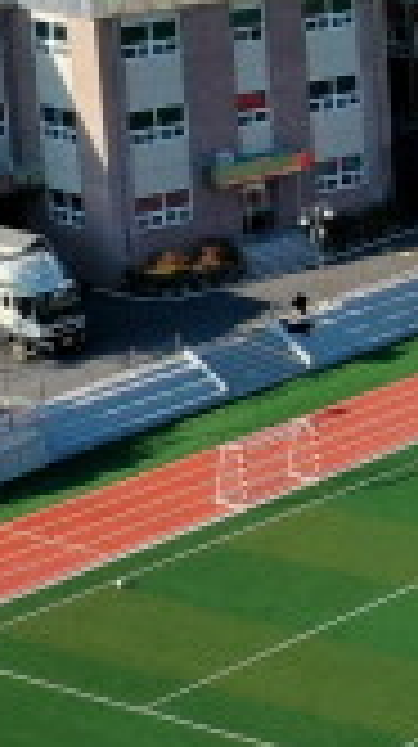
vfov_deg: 15.7
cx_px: 1097
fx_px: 2688
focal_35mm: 136
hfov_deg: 8.0
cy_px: 178
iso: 100
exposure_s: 1/320
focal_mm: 10.26
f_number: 5.6
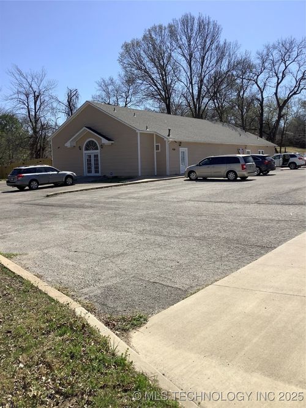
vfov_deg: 58.4
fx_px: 365
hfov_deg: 45.4
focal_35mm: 31
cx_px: 153
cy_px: 204
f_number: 2.4
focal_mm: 3.3
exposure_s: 1/1698
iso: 25
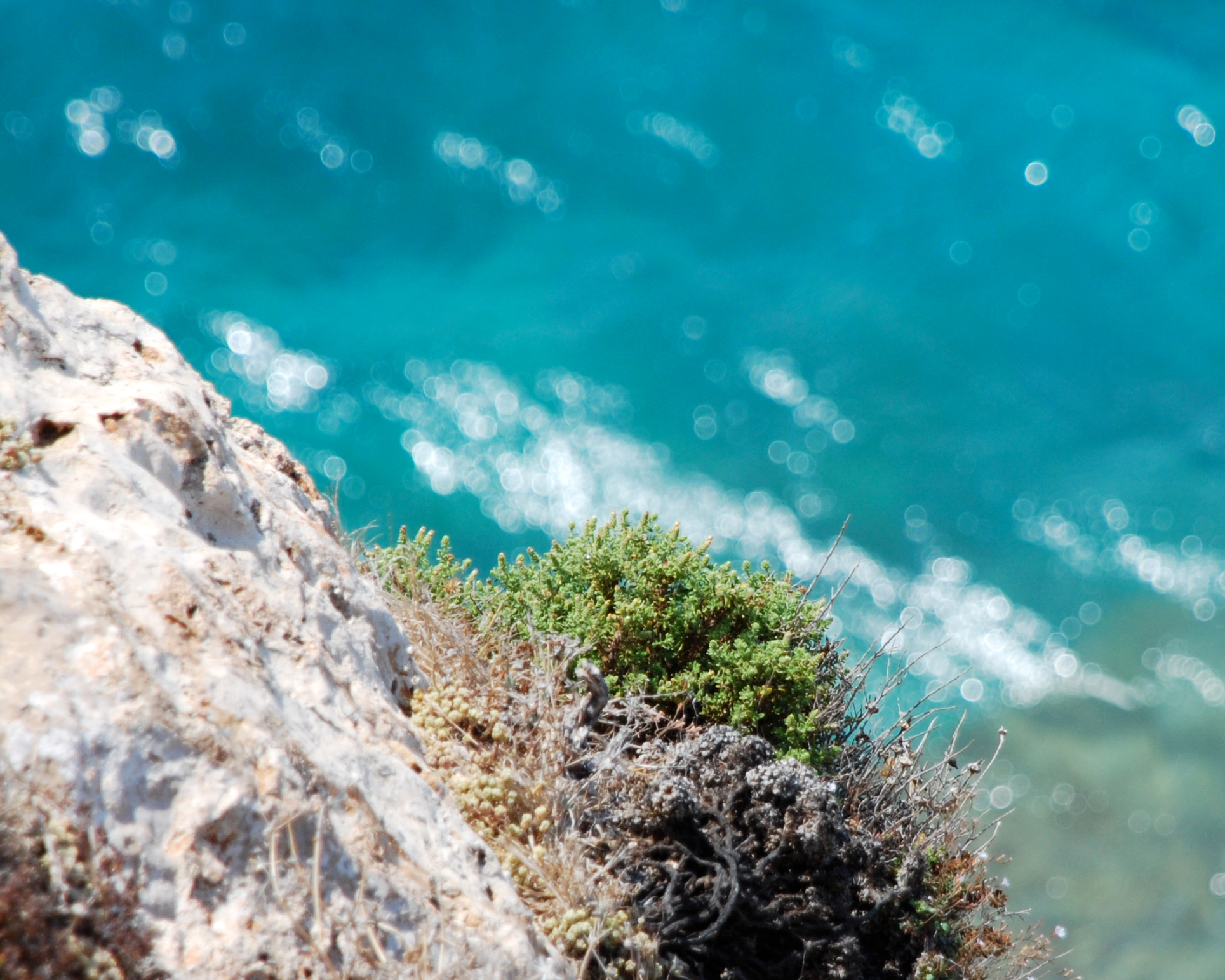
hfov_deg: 5.1
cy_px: 688
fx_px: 13847
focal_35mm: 382
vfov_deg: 4.1
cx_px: 713
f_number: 6.3
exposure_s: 1/640
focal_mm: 135
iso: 200
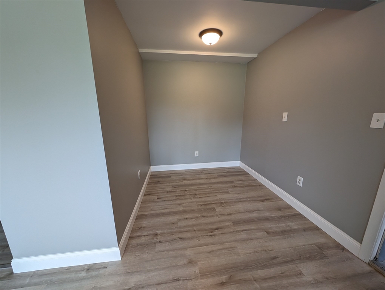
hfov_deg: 110.5
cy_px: 145
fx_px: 134
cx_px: 192
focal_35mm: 12
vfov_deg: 94.6
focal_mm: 2.23
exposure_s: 1/120
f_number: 1.95
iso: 158
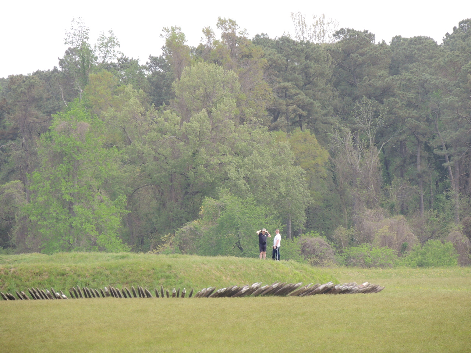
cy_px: 176
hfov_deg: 4.2
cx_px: 236
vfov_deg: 3.2
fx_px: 6395
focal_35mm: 470
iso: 180
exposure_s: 1/250
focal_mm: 83.8
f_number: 4.9
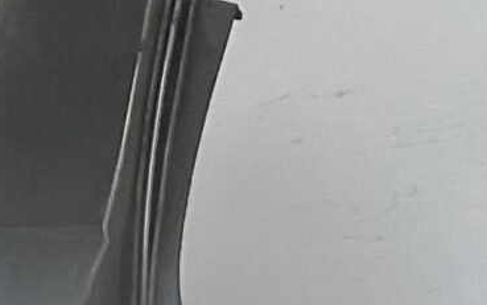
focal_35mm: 213
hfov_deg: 8.7
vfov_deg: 6.1
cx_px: 1262
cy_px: 349
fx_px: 2828
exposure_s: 1/400
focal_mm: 3
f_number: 1.8
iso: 16
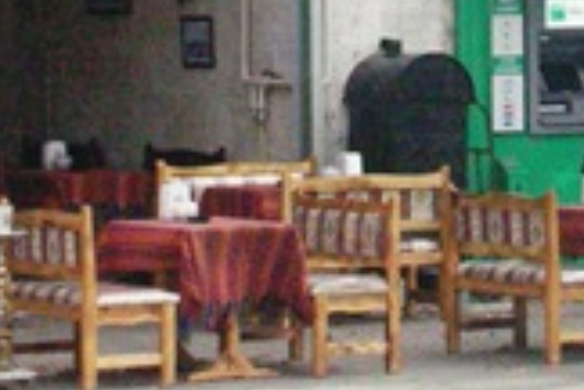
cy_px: -394
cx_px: 566
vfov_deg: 4.5
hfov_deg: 6.8
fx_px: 4866
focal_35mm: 300
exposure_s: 1/92.5
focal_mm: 12.2
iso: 400
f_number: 12.4
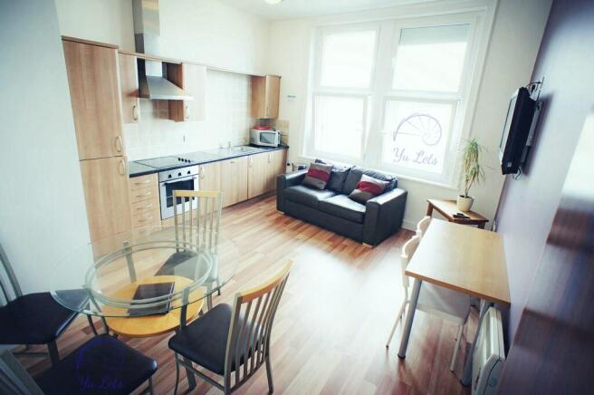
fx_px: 396
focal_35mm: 24
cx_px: 297
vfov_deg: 53.0
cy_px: 198
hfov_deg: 73.8
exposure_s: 1/250
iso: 1250
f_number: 2.8
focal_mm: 16
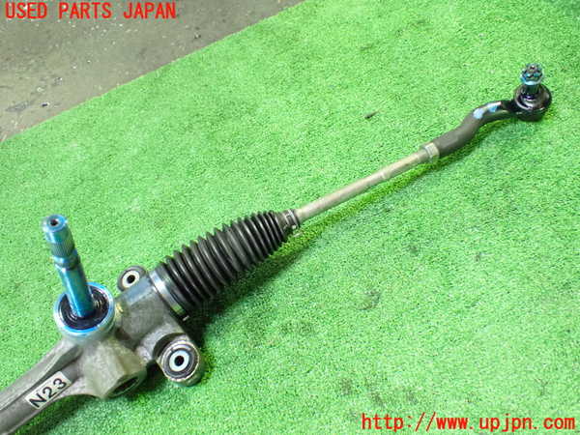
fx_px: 503
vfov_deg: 46.8
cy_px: 218
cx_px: 290
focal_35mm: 30
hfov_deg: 60.0
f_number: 2.3
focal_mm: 5.4
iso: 1250
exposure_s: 1/30
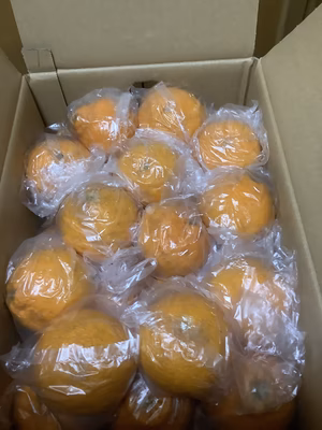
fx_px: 384
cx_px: 161
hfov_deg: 45.4
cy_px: 215
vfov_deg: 58.4
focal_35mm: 31
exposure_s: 1/33
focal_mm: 3.3
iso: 250
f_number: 2.4
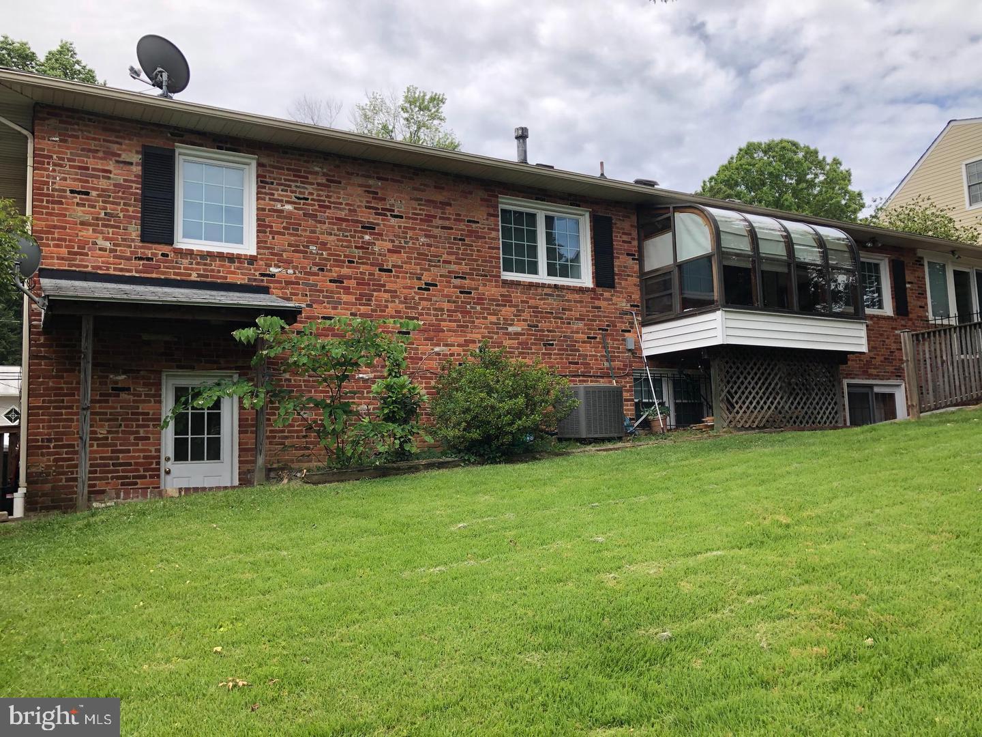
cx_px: 491
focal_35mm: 28
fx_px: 794
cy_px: 368
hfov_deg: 63.4
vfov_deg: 49.7
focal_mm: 3.99
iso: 20
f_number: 1.8
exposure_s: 1/906
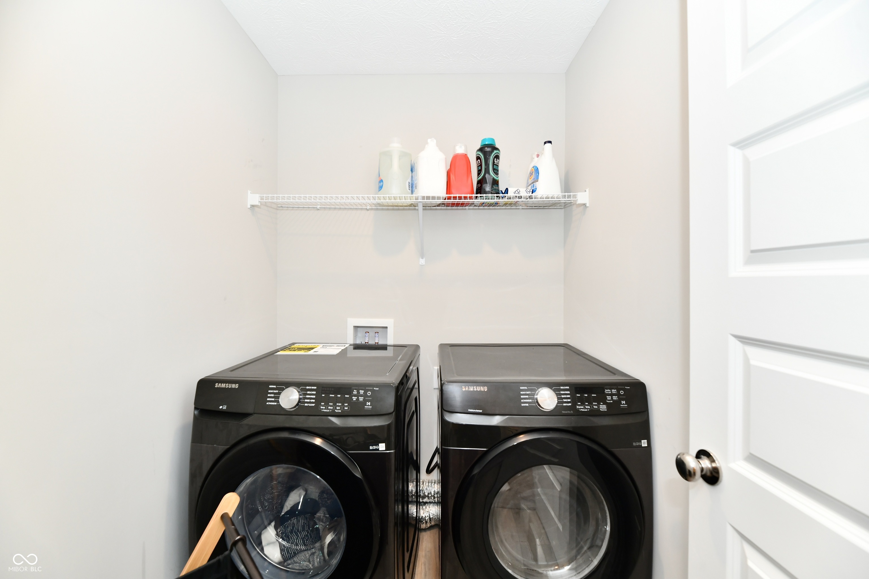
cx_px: 434
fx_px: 338
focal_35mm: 14
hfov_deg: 104.3
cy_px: 290
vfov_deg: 81.2
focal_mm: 14
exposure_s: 1/60
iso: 640
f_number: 6.3
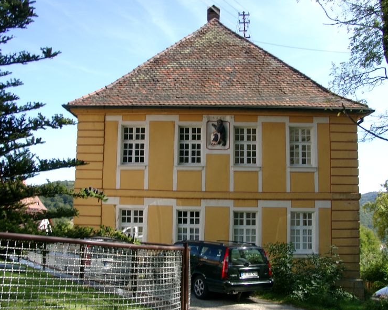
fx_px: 414
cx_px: 188
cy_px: 156
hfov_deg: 50.3
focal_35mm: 36
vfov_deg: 41.2
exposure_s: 1/291
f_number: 4
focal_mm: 7.13
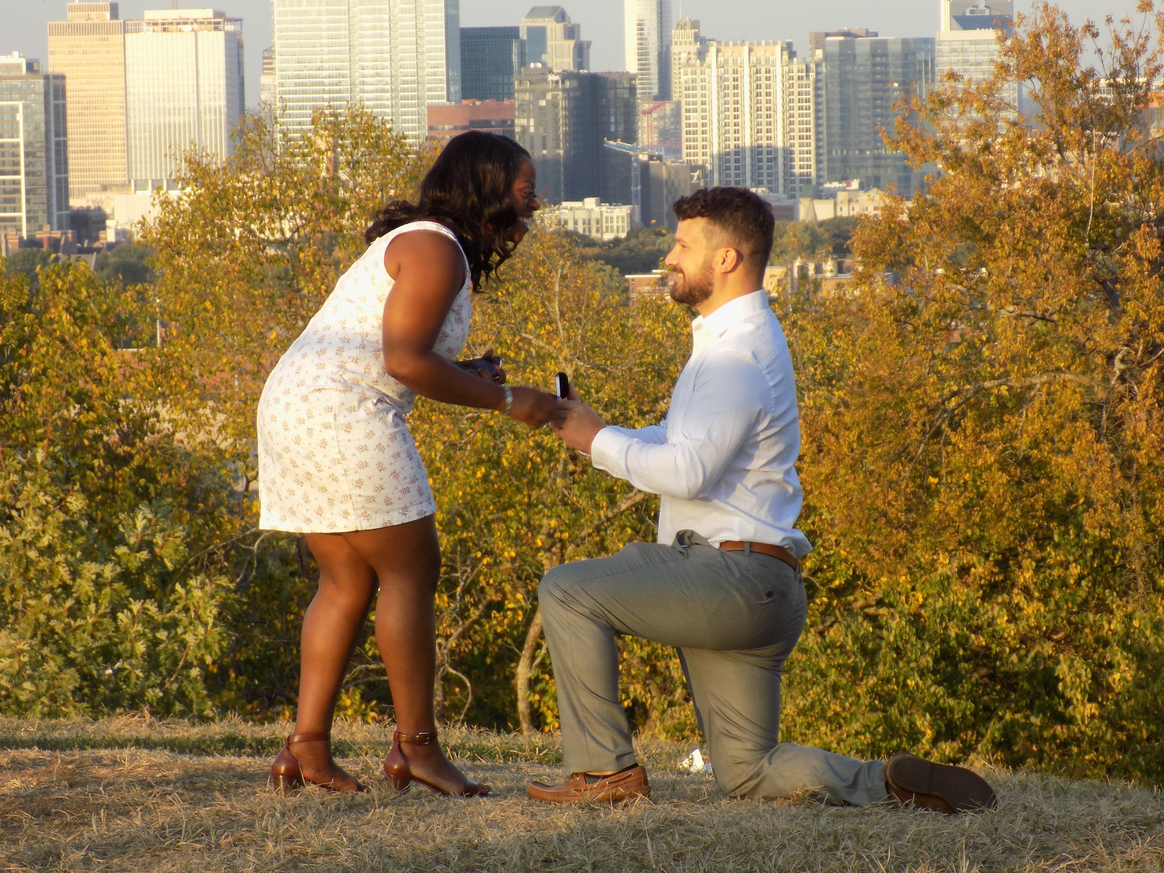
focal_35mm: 168
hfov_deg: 11.8
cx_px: 582
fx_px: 5649
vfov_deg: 8.8
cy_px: 436
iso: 80
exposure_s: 1/100
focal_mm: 29.9
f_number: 5.3
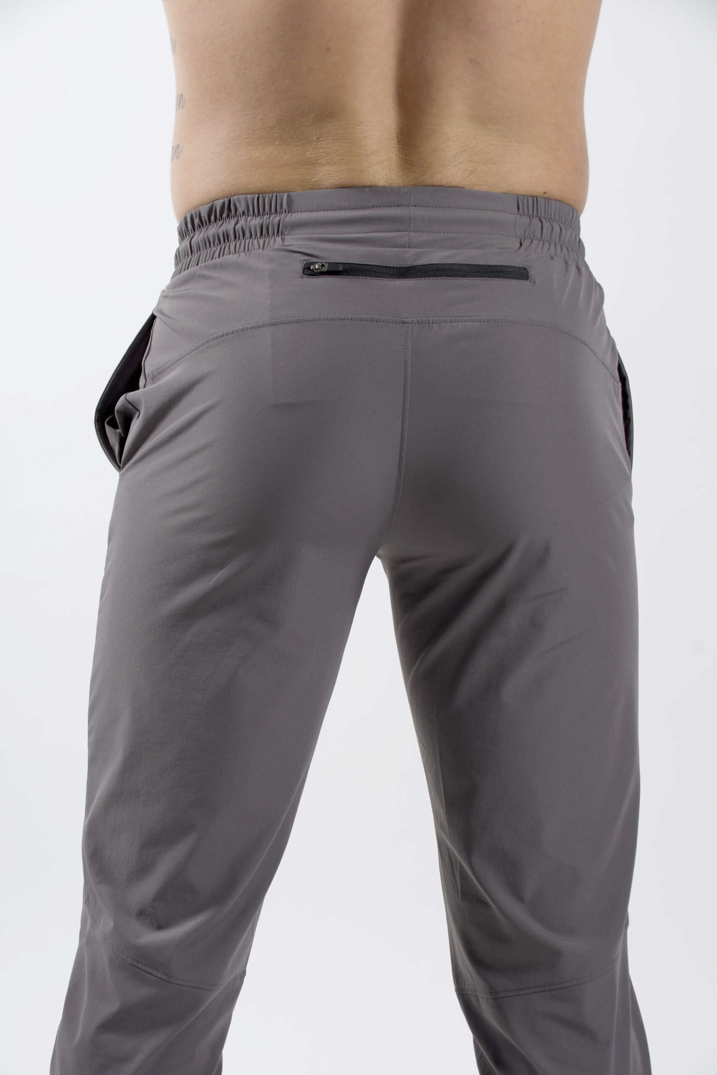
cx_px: 358
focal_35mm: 90
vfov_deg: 22.6
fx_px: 2688
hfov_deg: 15.2
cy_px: 538
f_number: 9
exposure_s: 1/200
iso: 100
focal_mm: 60
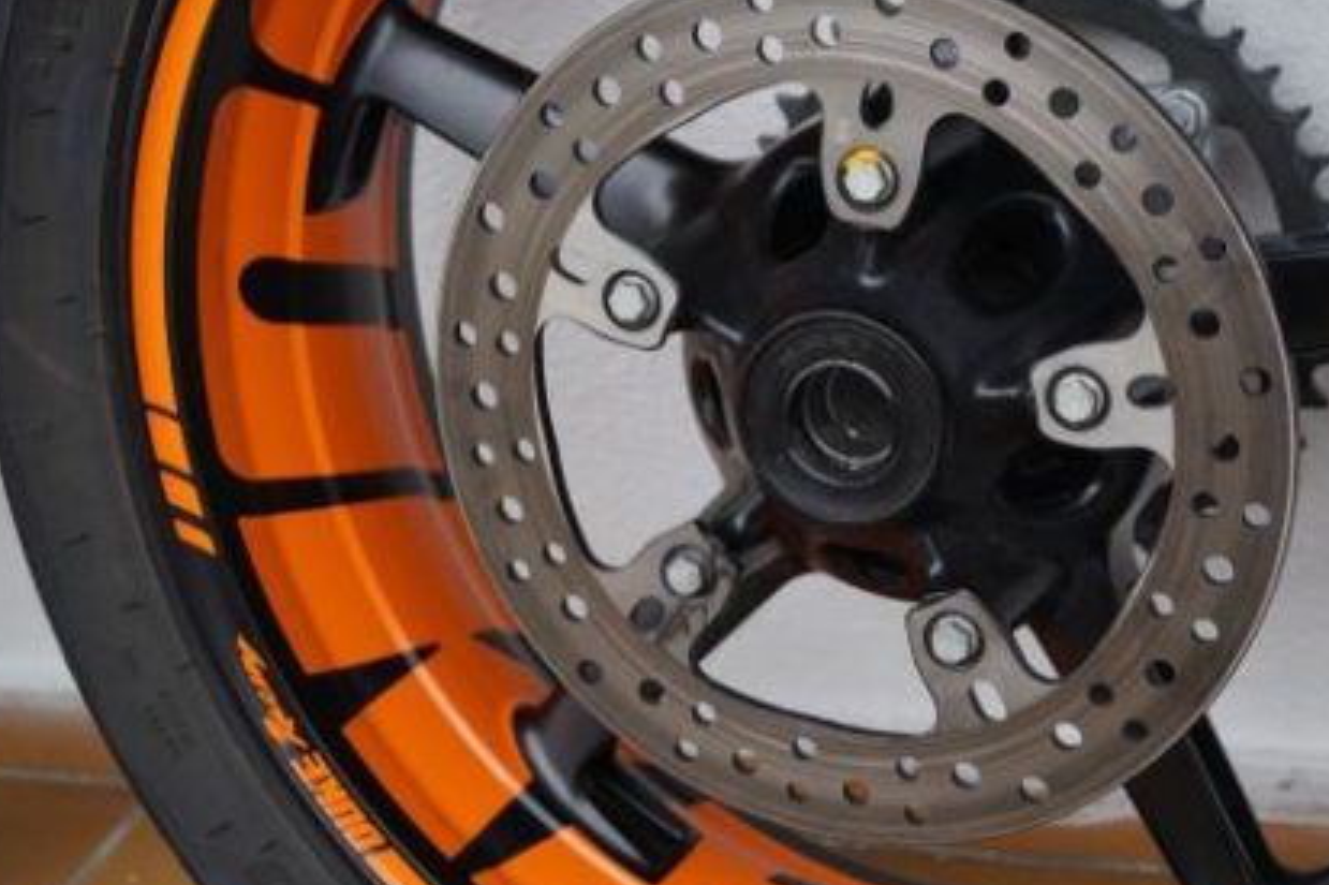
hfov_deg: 29.8
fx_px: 2472
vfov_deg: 20.3
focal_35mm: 67
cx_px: 930
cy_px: 393
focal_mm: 24
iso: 400
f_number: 4
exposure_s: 1/160
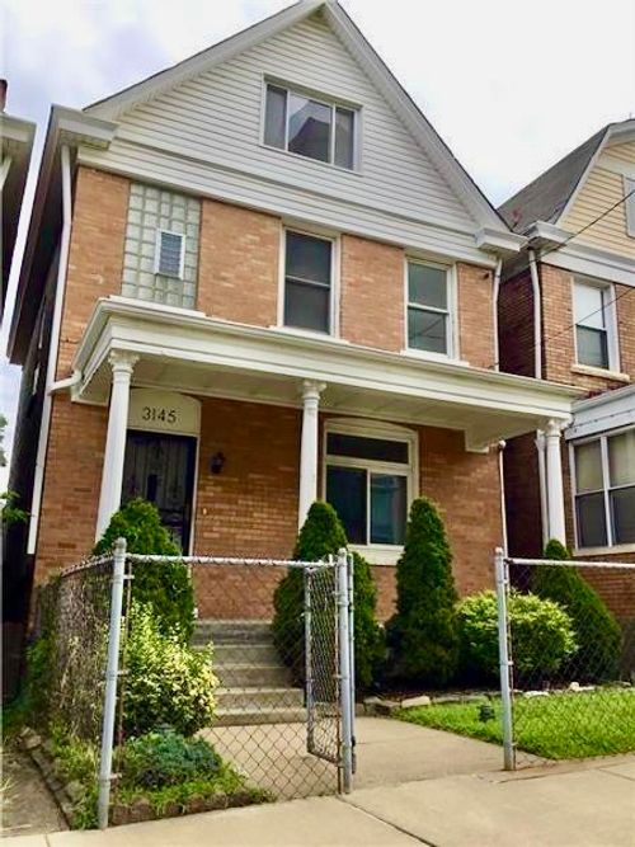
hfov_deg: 45.4
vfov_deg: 58.4
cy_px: 424
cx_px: 318
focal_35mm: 31
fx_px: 758
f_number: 2.4
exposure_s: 1/858
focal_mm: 3.3
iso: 25
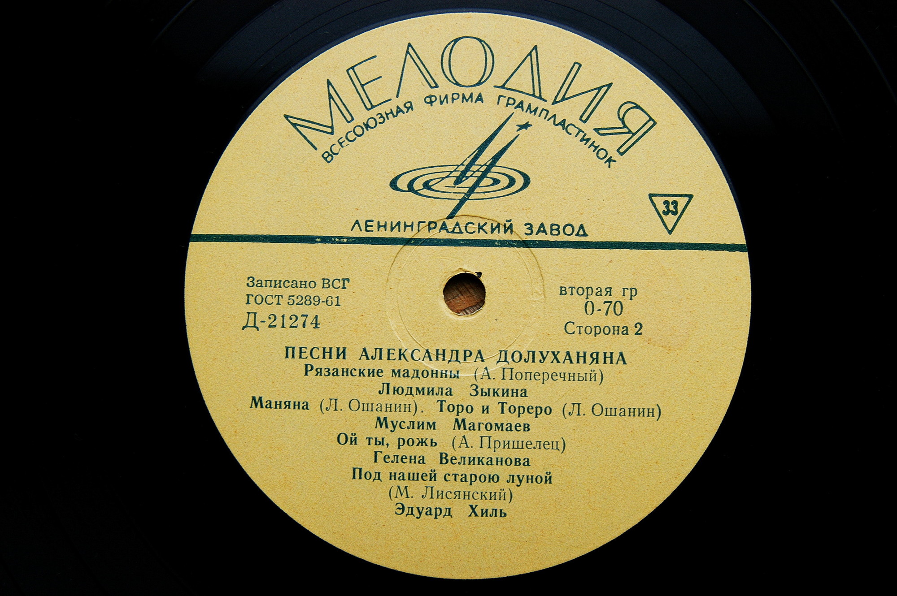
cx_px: 448
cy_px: 298
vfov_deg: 25.7
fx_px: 1307
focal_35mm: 52
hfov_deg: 37.9
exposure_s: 1/125
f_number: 5.6
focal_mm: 35
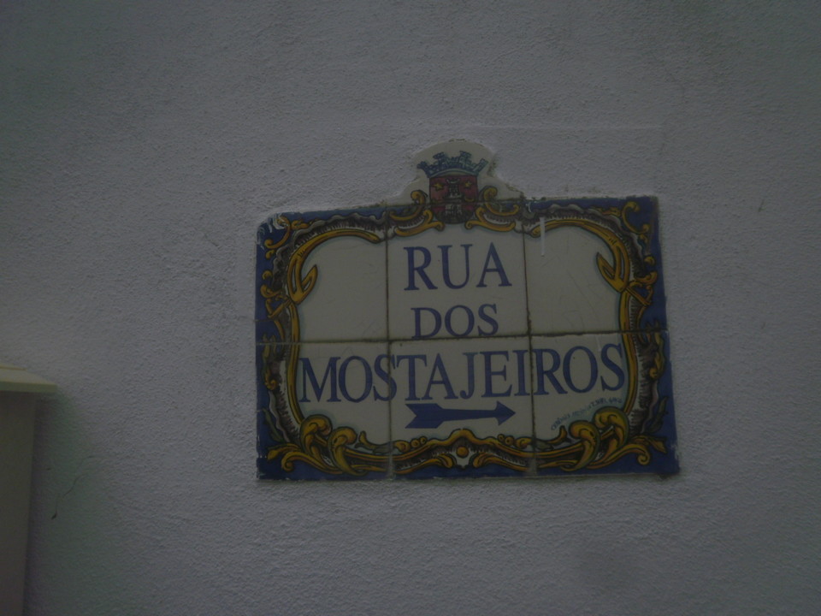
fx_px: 617
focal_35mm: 26
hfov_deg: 67.3
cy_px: 308
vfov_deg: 53.1
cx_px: 410
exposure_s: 1/800
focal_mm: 4.65
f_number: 7.8
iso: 100
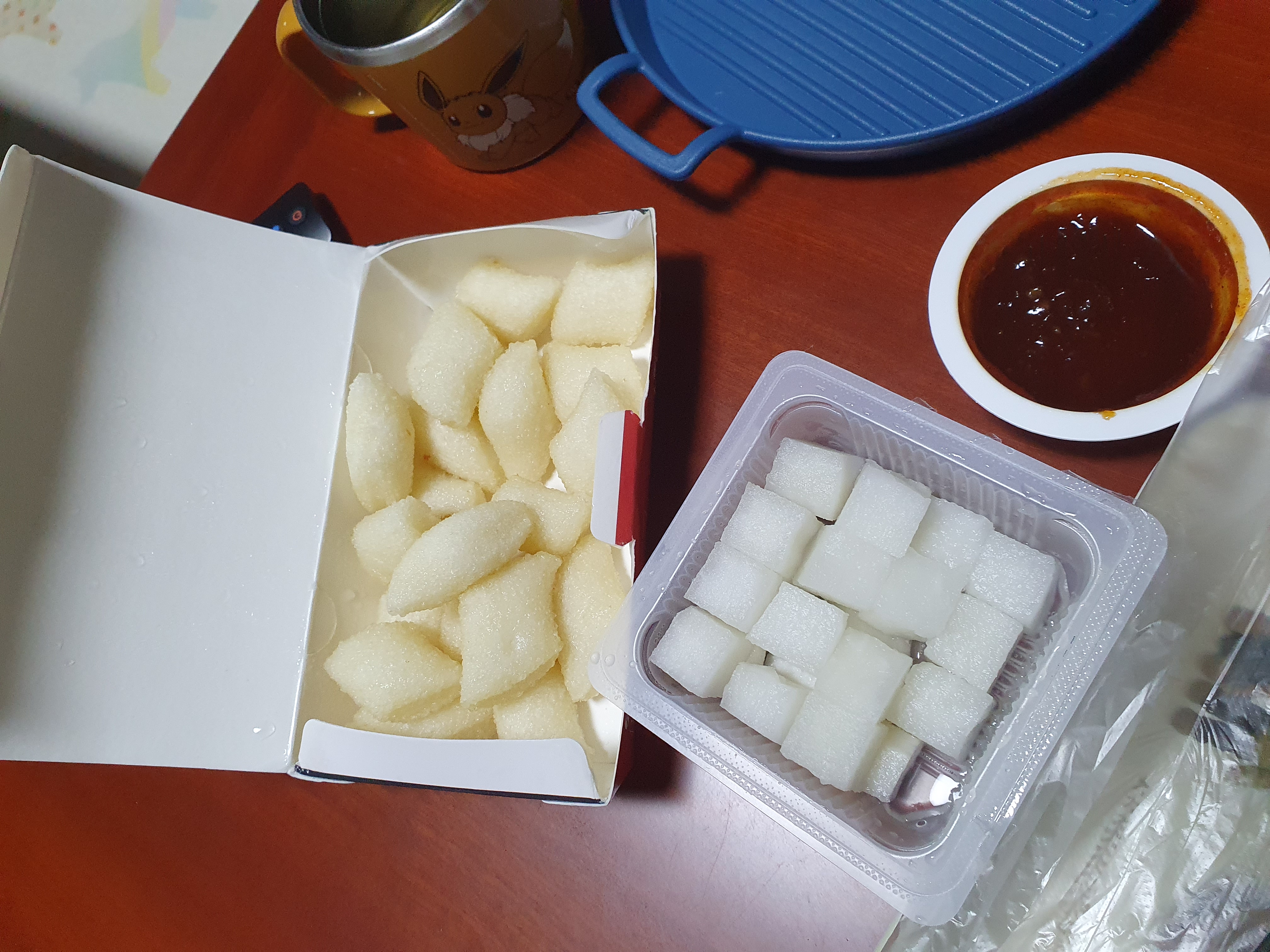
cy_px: 476
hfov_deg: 67.3
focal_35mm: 26
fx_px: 954
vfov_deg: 53.1
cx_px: 635
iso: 400
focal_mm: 4.32
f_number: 2.4
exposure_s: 1/120
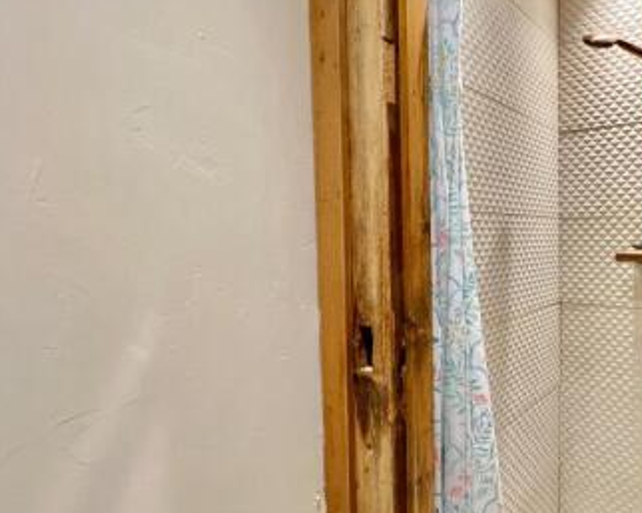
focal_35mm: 23
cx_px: 480
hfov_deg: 68.1
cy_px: 255
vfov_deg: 60.8
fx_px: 437
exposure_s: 1/50
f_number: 1.8
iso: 160
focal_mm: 1.57
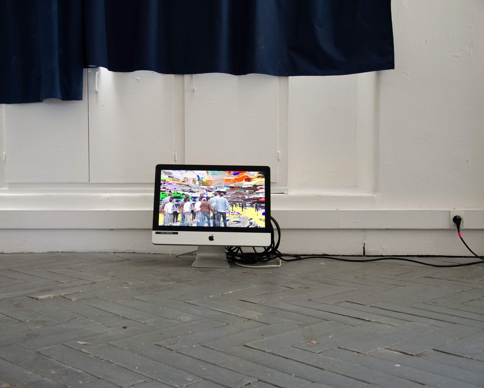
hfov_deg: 36.5
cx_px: 195
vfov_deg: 29.7
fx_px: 731
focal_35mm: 51
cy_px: 194
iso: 500
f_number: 4.5
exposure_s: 1/80
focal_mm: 30
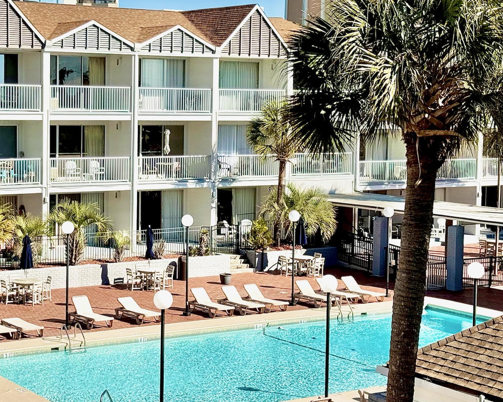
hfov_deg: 25.6
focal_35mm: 74
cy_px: 177
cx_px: 160
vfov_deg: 20.7
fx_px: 1101
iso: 64
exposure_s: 1/7874
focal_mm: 6.76
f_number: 1.78
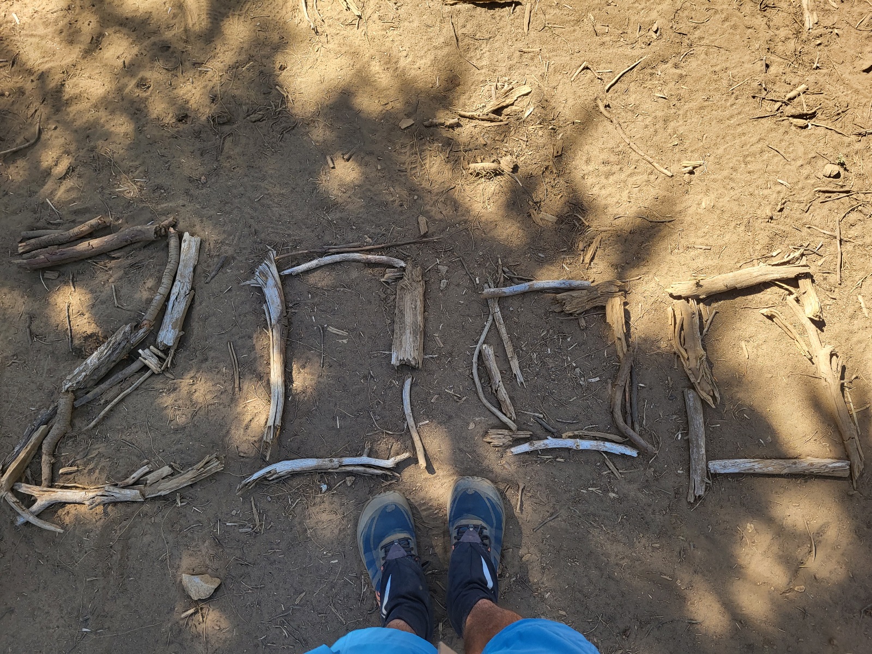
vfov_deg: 53.1
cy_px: 327
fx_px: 655
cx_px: 436
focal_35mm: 26
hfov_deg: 67.3
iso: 40
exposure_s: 1/455
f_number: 1.8
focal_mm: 5.4
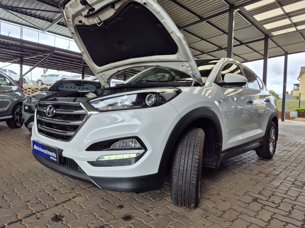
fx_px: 203
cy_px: 114
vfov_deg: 58.9
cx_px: 152
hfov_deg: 73.9
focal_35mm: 23
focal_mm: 5.4
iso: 25
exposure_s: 1/416
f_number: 1.8
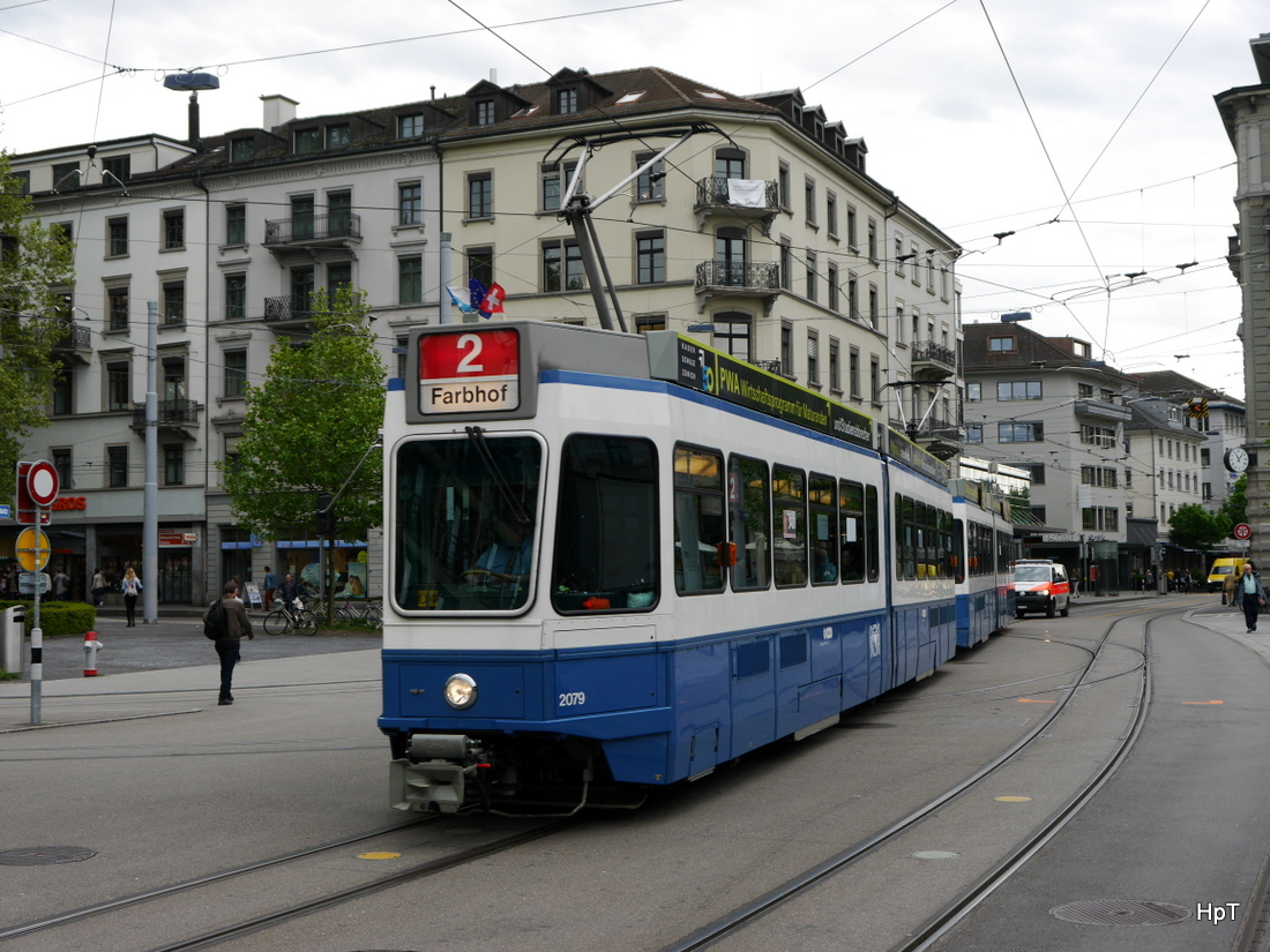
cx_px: 635
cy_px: 476
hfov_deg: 39.7
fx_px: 1761
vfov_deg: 30.3
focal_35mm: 48
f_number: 5.6
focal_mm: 24
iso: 160
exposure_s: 1/200
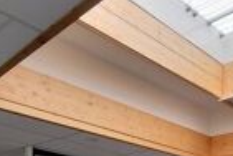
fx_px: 298
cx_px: 127
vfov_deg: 22.9
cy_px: 242
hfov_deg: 42.7
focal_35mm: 46
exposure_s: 1/60
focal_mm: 2.2
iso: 160
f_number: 2.2
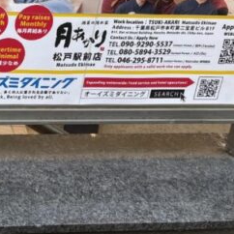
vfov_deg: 17.1
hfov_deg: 16.2
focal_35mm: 97
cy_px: -54
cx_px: -129
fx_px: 742
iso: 32
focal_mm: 5.96
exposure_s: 1/124
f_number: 1.6
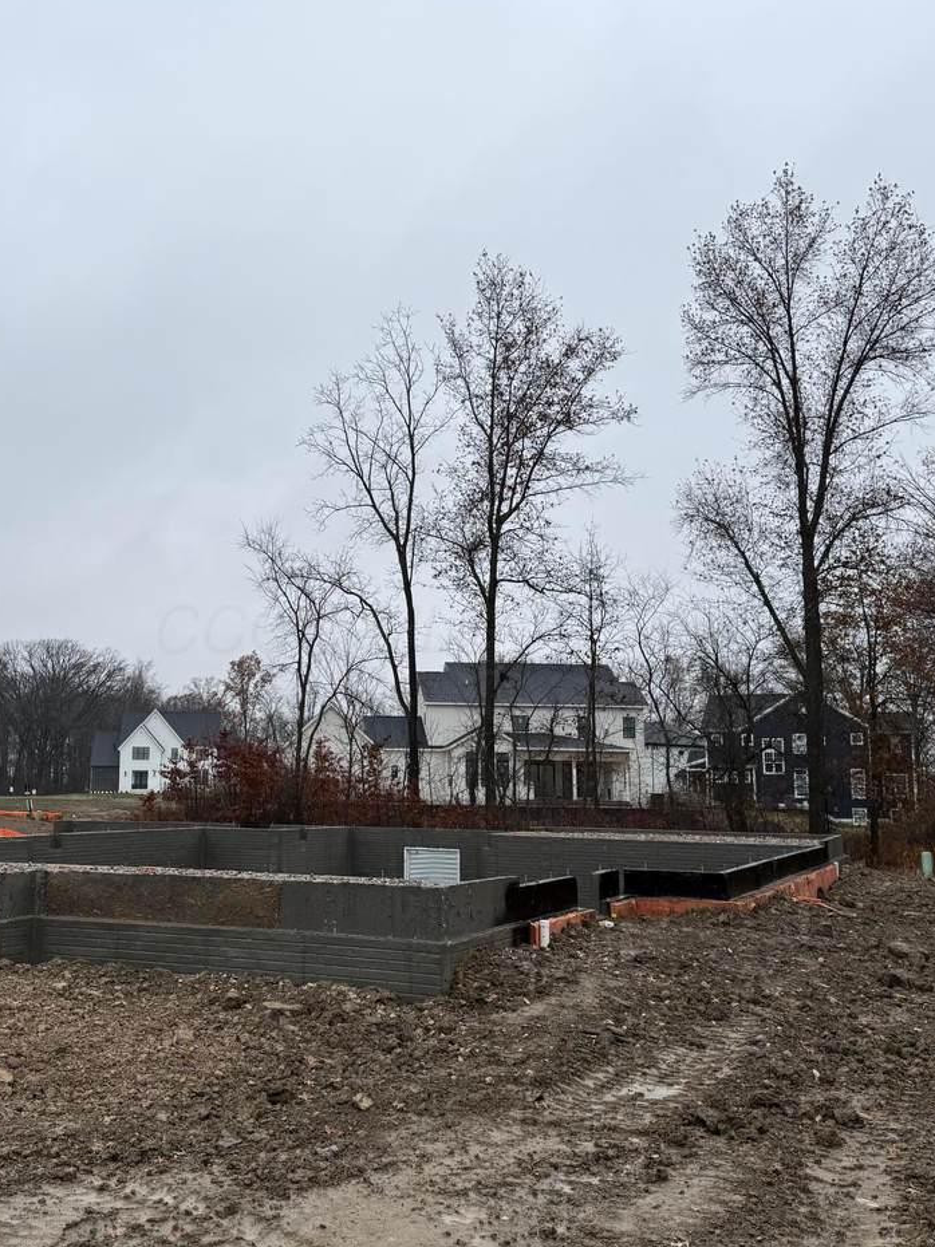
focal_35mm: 33
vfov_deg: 55.4
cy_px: 628
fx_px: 1189
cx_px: 327
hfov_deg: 42.5
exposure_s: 1/1410
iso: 80
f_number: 1.78
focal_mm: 6.76
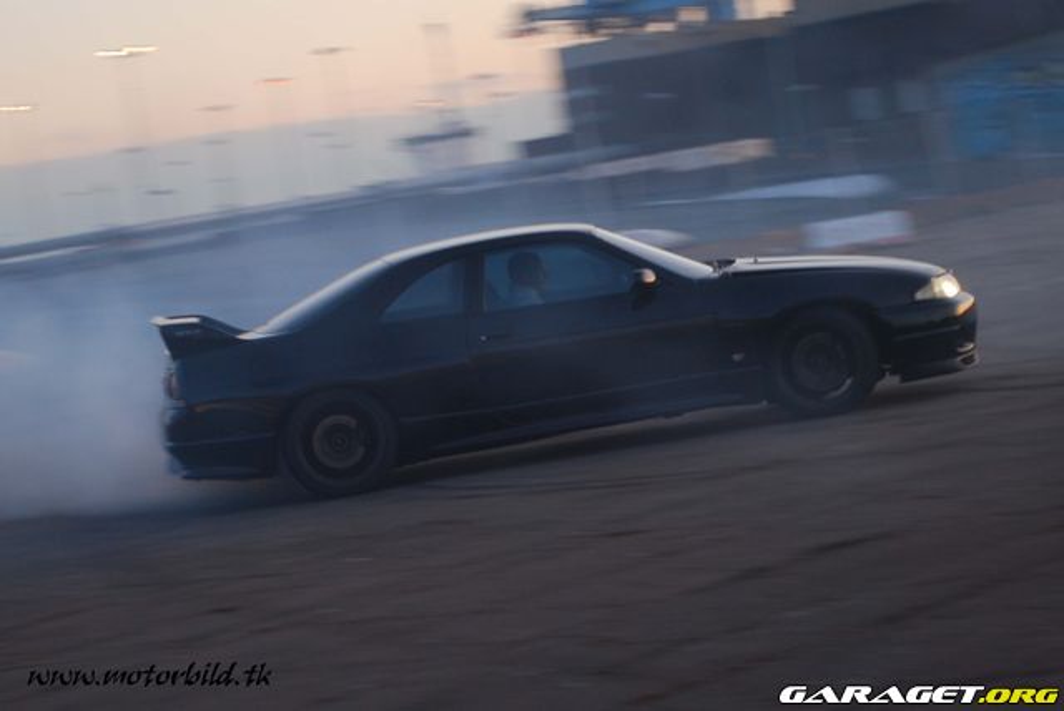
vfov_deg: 16.6
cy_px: 356
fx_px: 2440
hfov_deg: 24.6
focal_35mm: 82
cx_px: 532
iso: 280
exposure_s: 1/30
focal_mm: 55
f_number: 5.6
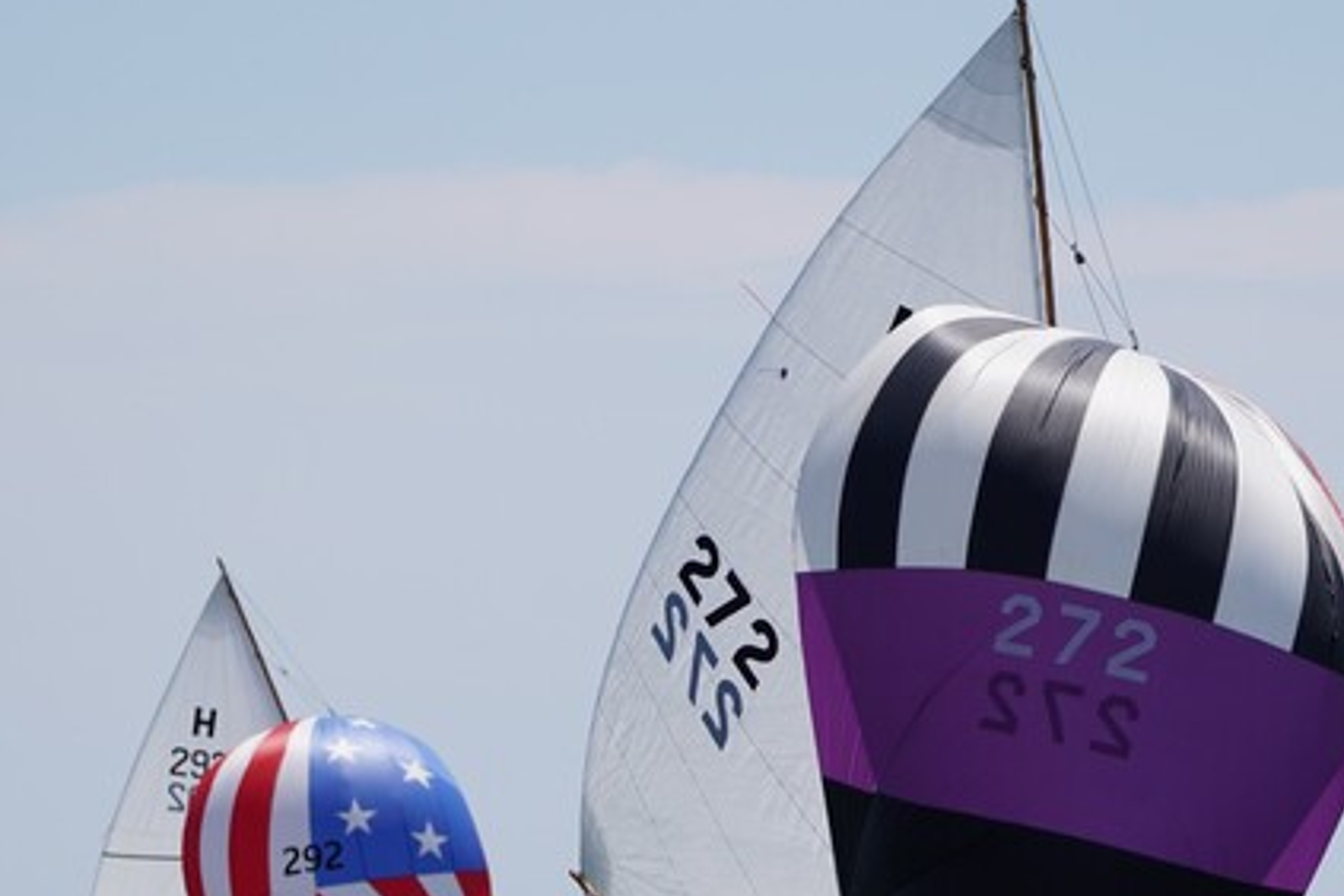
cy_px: 729
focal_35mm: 426
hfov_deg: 4.8
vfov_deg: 3.2
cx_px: 759
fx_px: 15903
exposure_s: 1/1250
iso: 125
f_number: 5
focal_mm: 150
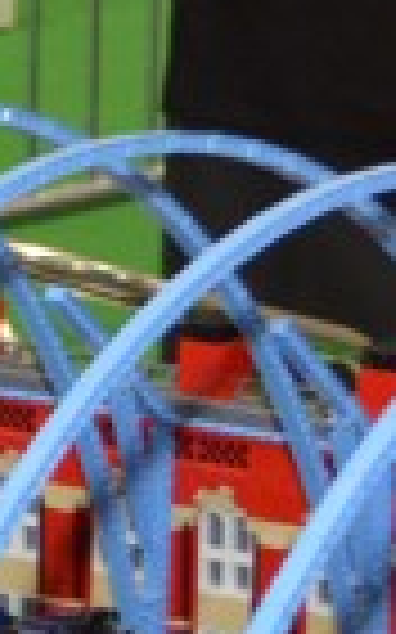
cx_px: -1116
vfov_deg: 6.0
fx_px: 5998
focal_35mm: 347
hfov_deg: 3.6
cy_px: 585
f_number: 4.8
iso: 2500
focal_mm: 32
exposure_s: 1/60
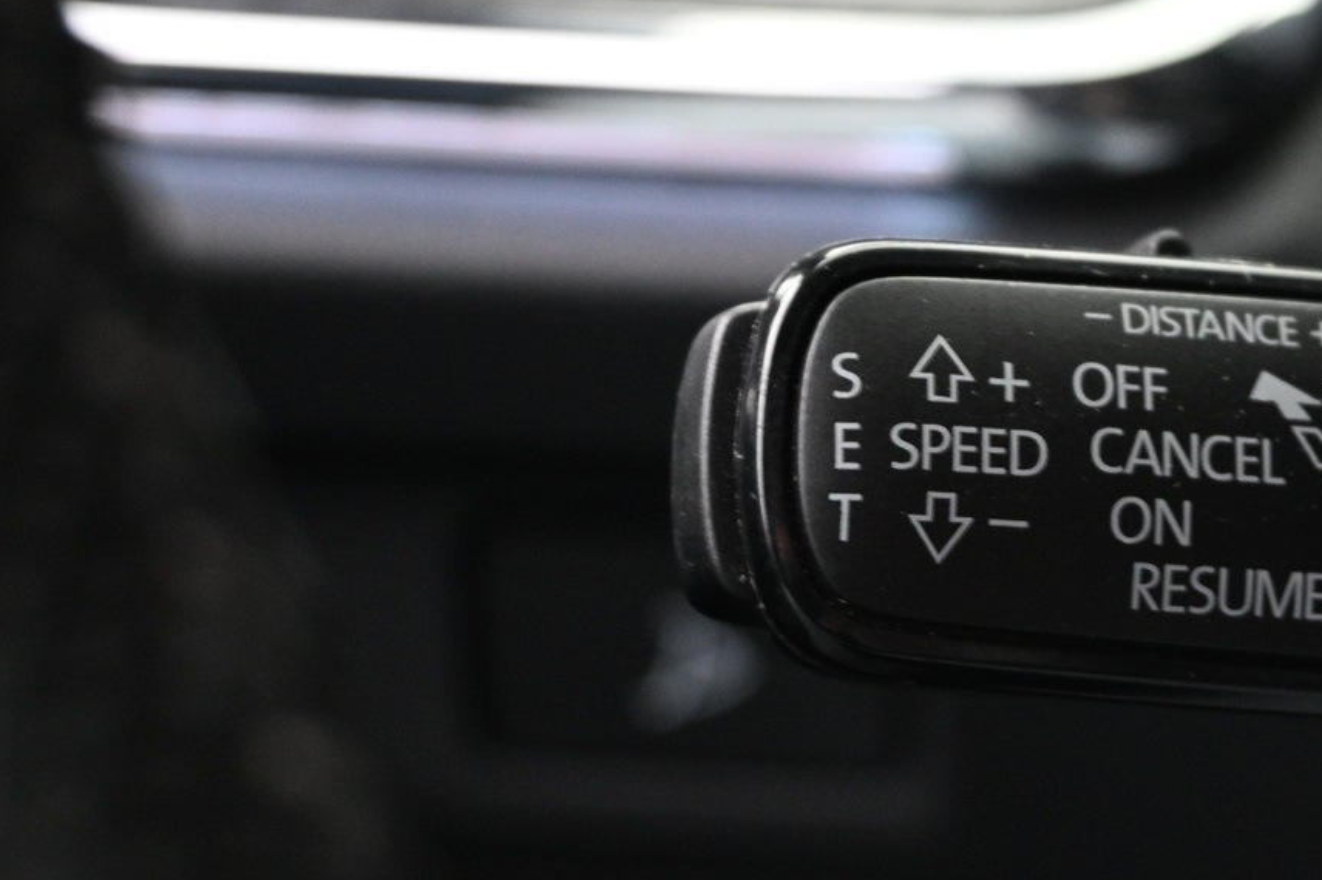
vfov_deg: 15.3
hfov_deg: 22.3
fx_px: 3284
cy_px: 406
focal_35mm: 89
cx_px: 1126
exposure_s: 1/6
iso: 1600
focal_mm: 31.5
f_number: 5
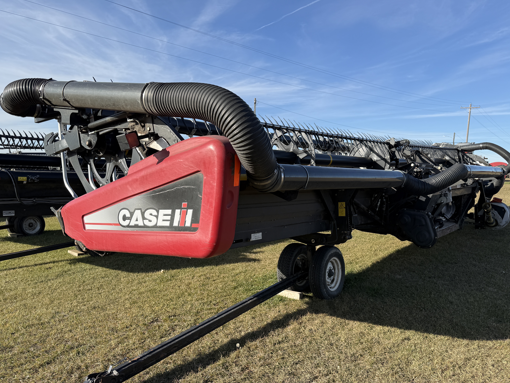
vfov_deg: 49.5
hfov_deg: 63.4
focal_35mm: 28
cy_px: 222
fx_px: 413
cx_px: 258
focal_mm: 6.76
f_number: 1.78
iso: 80
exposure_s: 1/2801
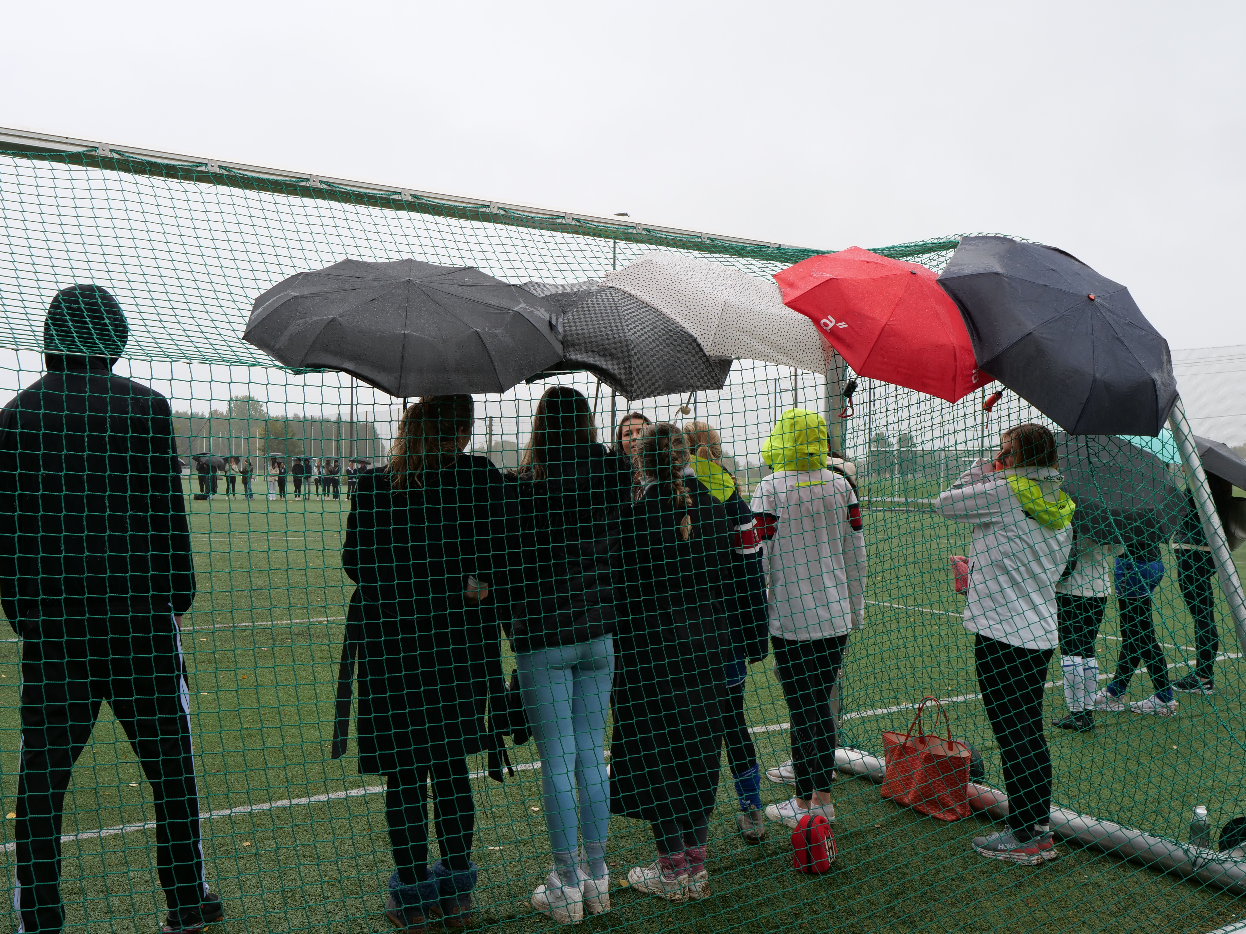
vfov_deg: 44.2
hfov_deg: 56.8
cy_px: 467
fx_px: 1152
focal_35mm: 32
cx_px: 623
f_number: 6.3
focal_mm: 16
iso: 200
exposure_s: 1/125
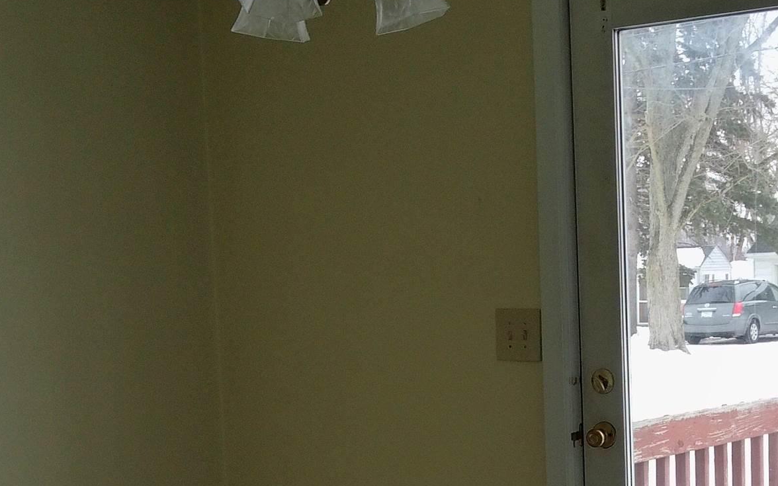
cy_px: 425
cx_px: 494
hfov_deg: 28.5
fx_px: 1527
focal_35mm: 72
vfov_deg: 17.9
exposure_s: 1/133
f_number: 2
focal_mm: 3
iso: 100
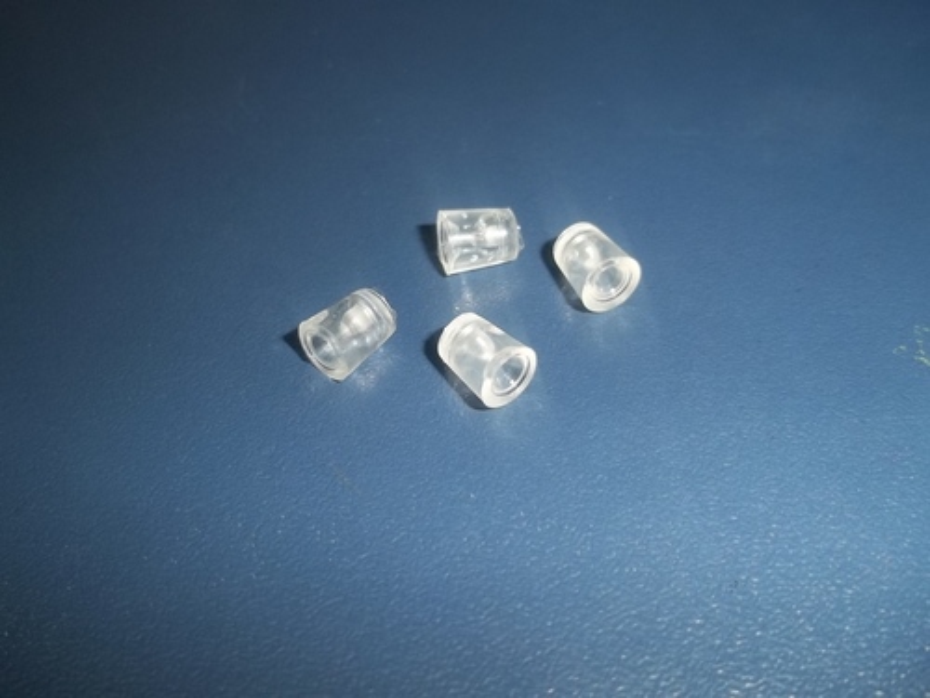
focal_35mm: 36
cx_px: 465
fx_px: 967
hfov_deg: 51.4
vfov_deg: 39.7
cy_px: 349
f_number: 3.1
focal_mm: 6.5
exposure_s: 1/30
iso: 64
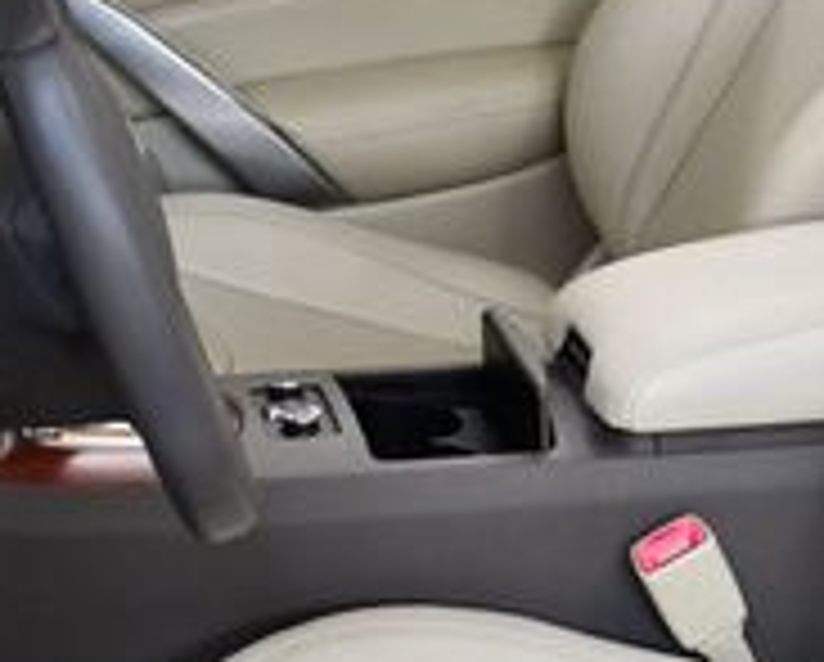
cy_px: 324
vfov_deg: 13.1
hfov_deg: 15.3
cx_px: 1135
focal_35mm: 118
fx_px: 2882
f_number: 3.5
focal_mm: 18
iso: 800
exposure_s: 1/160
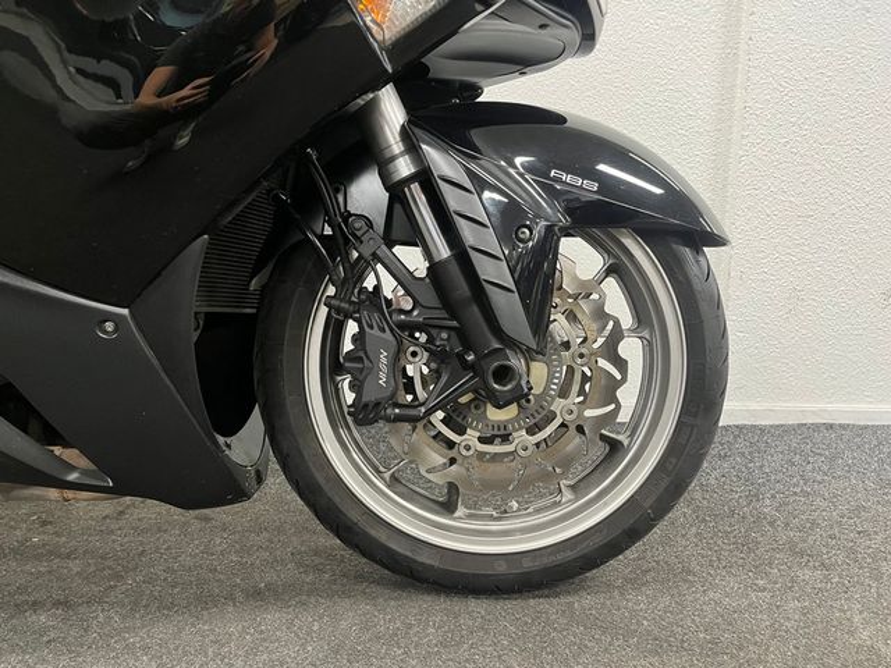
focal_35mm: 26
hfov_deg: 67.3
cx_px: 446
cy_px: 334
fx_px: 669
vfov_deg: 53.1
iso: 400
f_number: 1.6
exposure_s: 1/50
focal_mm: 5.1
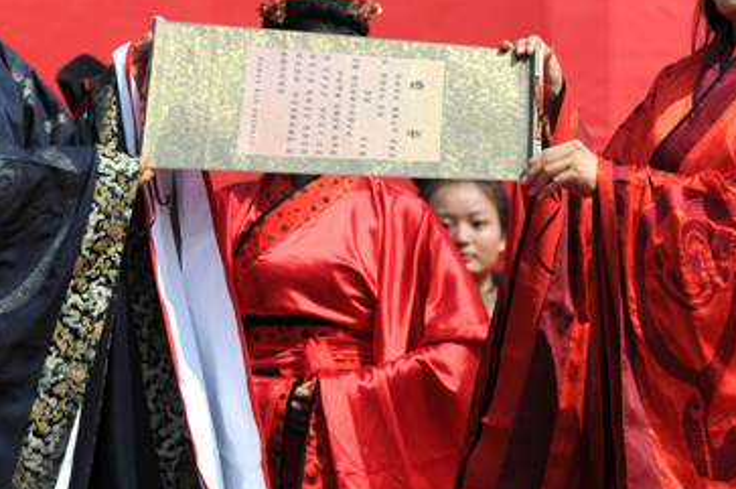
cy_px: 101
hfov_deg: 9.8
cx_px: 312
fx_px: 4304
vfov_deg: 6.5
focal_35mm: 211
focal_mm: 85
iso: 200
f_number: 3.5
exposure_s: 1/3200
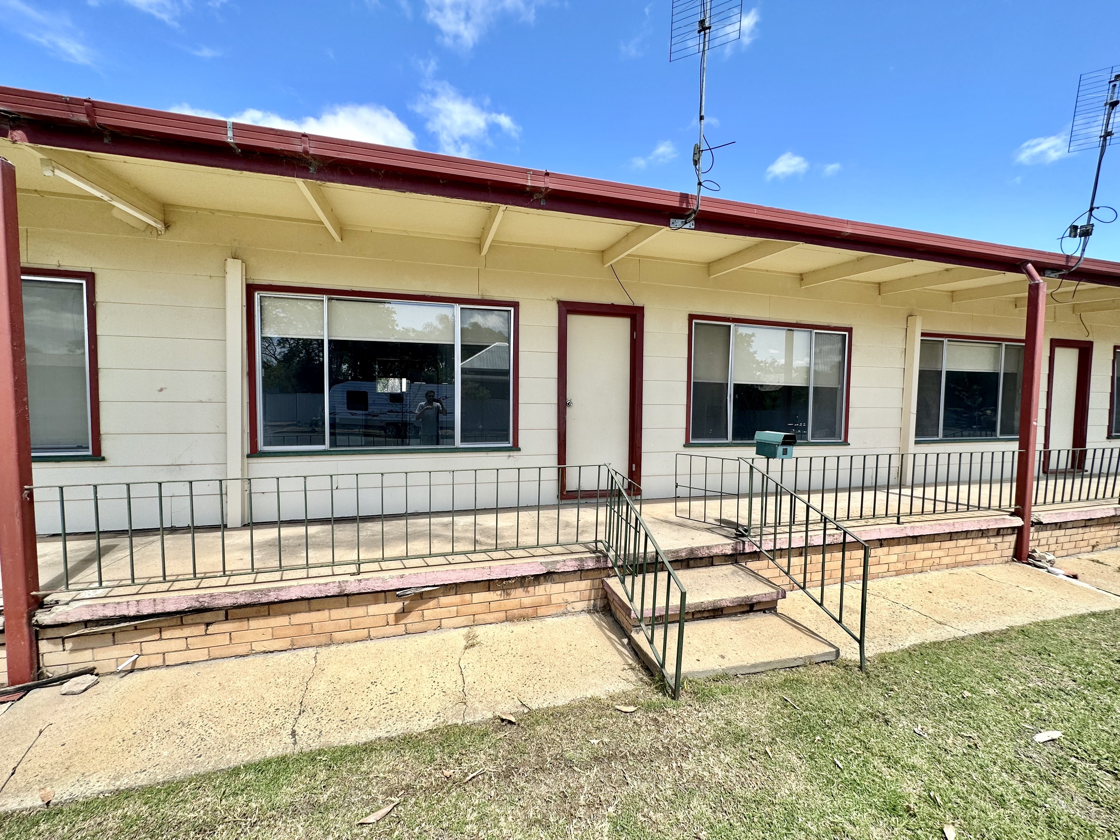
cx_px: 560
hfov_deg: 102.1
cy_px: 420
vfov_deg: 85.7
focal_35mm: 14
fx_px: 453
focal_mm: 2.22
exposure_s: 1/744
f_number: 2.2
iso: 40
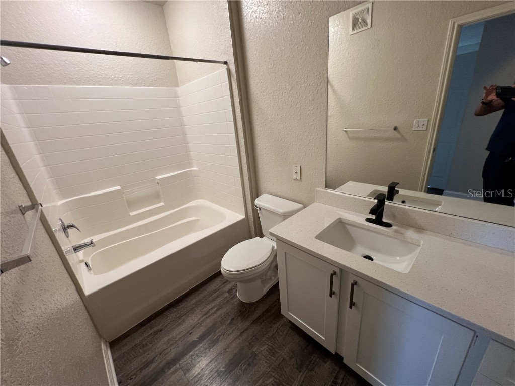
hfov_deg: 106.2
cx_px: 258
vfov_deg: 89.9
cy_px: 193
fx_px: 193
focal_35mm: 13
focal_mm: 1.57
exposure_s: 1/60
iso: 160
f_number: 1.8
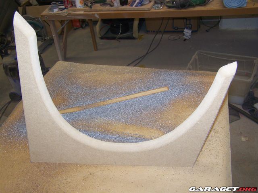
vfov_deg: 37.7
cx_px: 129
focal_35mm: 38
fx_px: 283
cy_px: 96
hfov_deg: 49.0
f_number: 2.8
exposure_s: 1/60
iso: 80
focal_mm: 6.3
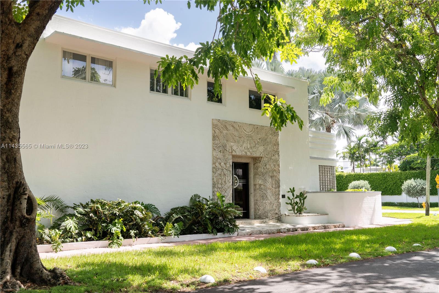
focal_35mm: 33
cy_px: 146
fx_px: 402
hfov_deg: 57.2
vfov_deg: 40.0
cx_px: 220
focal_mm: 33
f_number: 11
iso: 250
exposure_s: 1/125
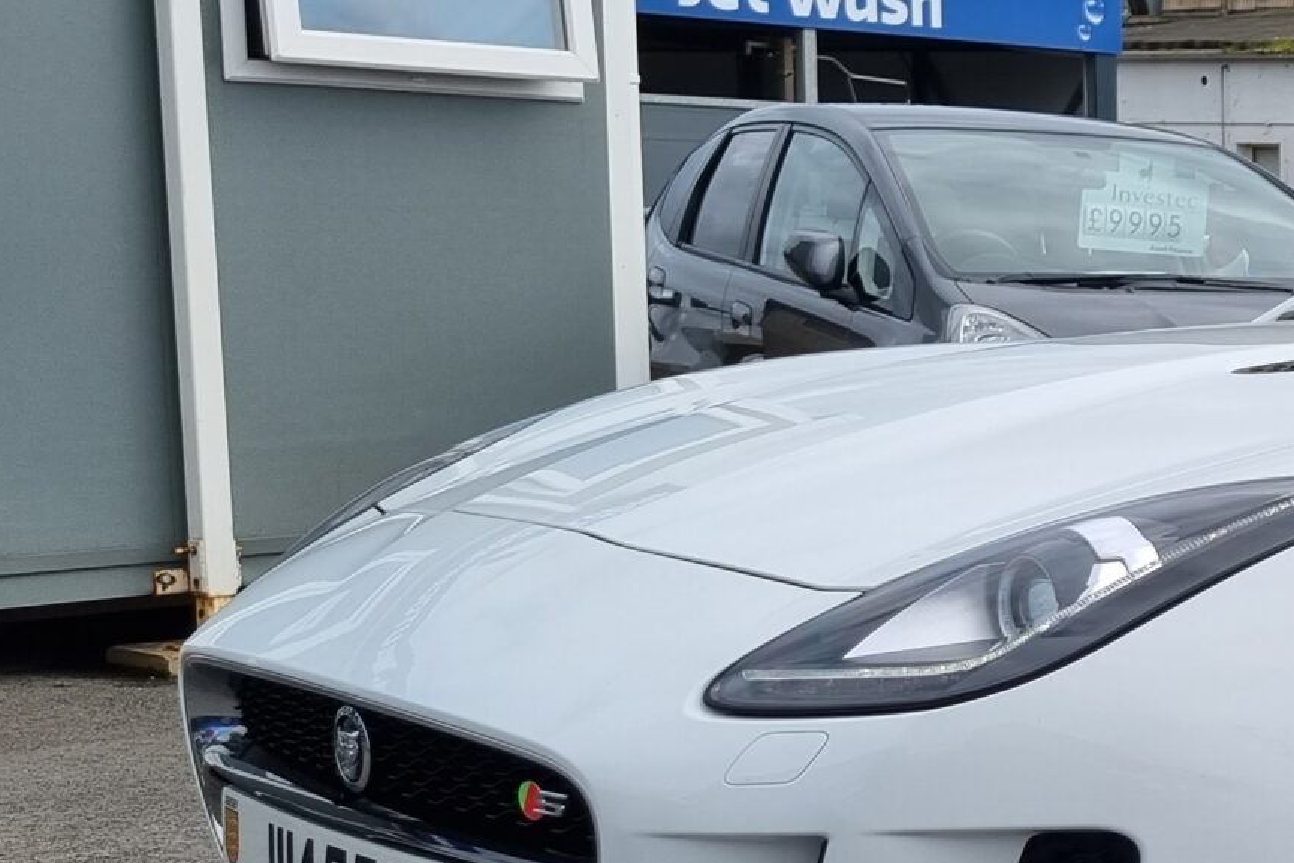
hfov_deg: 22.6
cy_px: 622
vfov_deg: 17.0
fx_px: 2876
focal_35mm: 80
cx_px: 1680
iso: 50
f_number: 1.8
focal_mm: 5.4
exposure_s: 1/3160
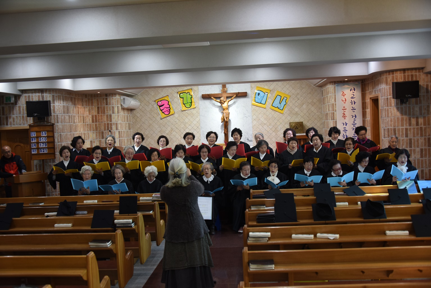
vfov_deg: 33.4
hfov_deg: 48.4
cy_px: 144
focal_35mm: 40
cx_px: 216
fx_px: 479
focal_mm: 40
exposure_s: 1/100
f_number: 5
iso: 800
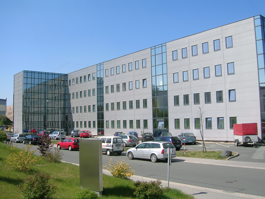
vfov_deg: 40.7
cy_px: 100
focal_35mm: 35
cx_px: 132
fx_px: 268
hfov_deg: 52.6
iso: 50
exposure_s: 1/452
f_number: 4.8
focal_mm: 5.4
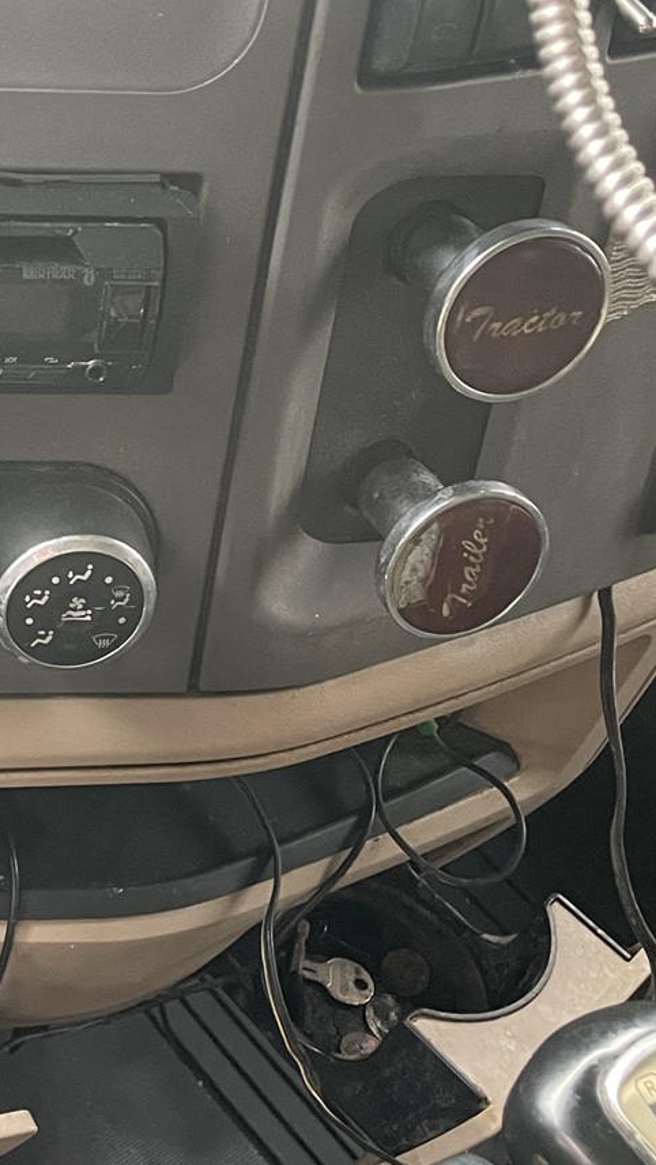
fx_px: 1854
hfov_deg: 18.9
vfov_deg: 34.6
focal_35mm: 60
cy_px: 403
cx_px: -133
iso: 200
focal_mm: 4.2
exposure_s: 1/60
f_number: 1.6
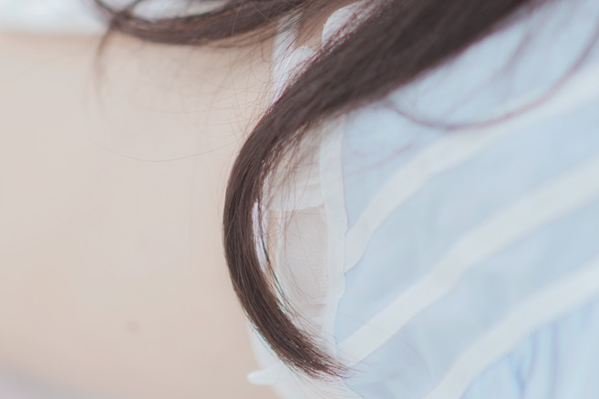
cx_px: -84
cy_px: 37
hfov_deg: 14.6
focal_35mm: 137
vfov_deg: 10.0
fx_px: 2279
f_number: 1.4
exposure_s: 1/250
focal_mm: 50
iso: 100
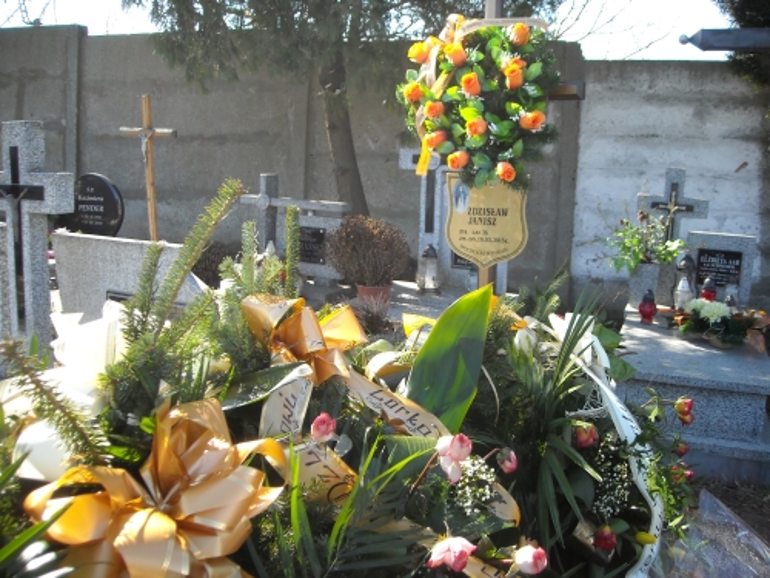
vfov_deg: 40.7
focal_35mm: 35
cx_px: 385
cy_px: 289
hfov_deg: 52.6
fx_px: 779
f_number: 2.8
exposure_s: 1/184
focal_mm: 5.7
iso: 64
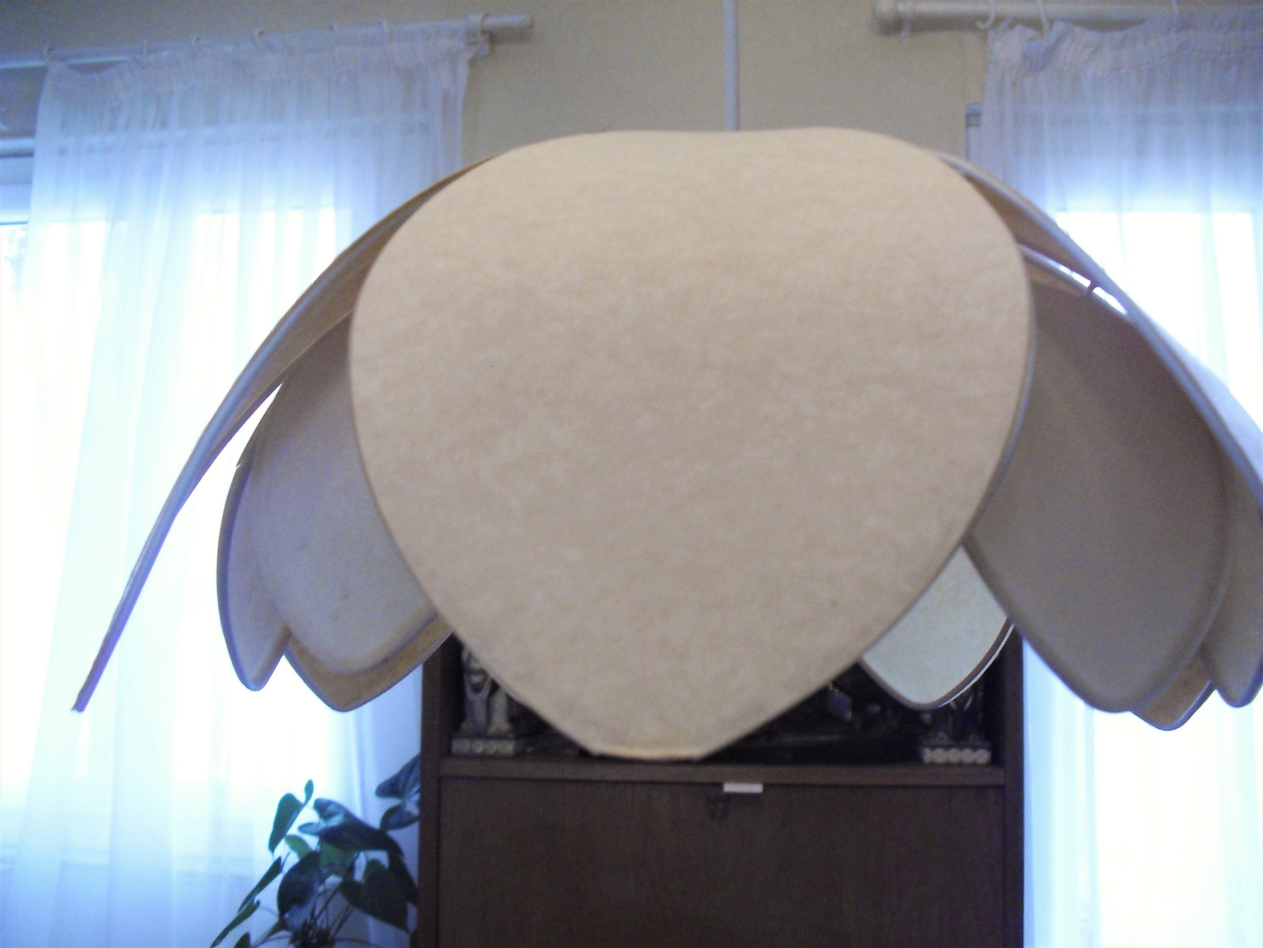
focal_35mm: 36
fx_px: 1313
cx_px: 632
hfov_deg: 51.4
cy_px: 474
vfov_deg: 39.7
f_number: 3.1
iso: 400
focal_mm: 6.3
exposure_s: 1/100
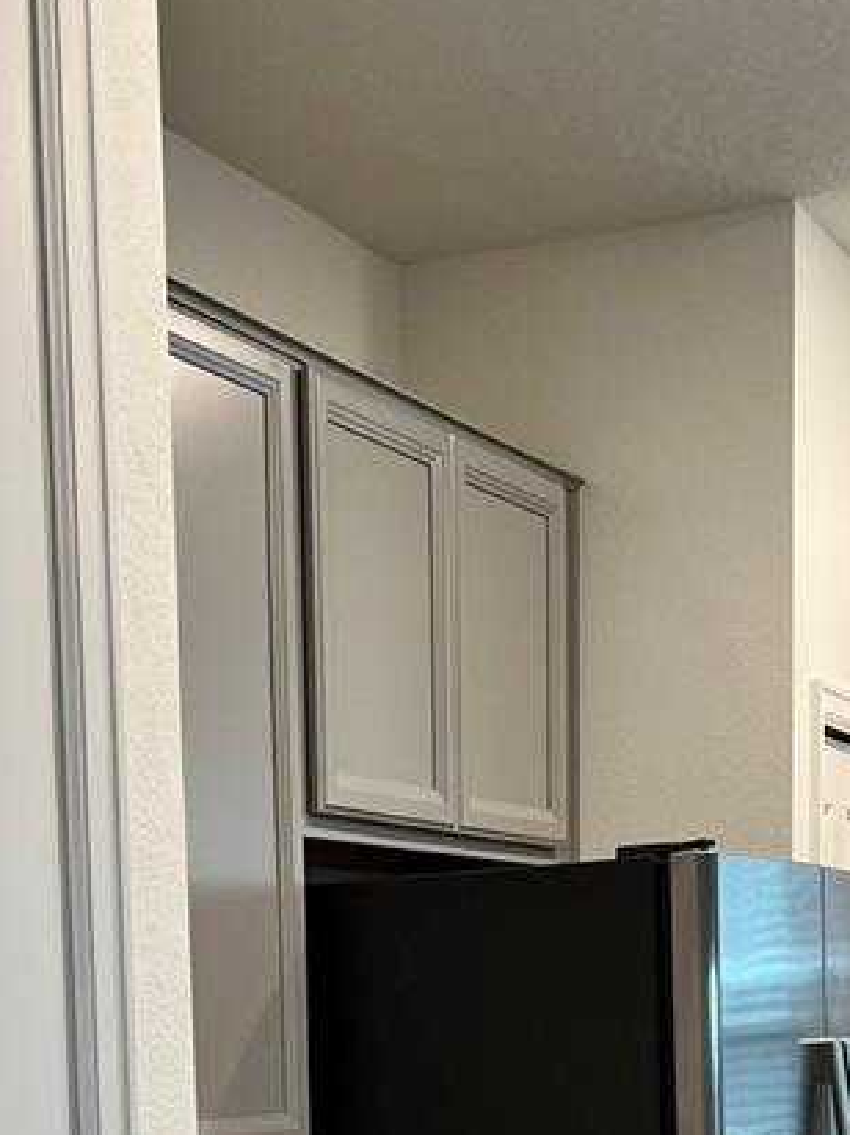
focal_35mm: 76
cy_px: 1328
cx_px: 400
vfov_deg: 23.6
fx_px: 2490
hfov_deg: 19.4
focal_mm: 5.7
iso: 64
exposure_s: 1/60
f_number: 1.5
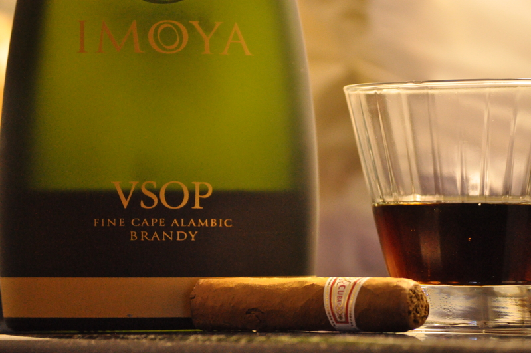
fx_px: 3205
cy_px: 176
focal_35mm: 218
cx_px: 266
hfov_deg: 9.5
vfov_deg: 6.3
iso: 3200
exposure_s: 1/8
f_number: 5
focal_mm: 145
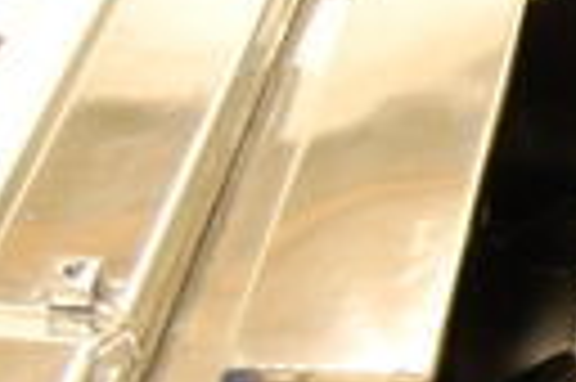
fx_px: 2397
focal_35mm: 150
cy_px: 422
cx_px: 1287
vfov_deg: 9.0
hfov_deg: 11.7
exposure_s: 1/15
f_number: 3.8
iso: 800
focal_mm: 20
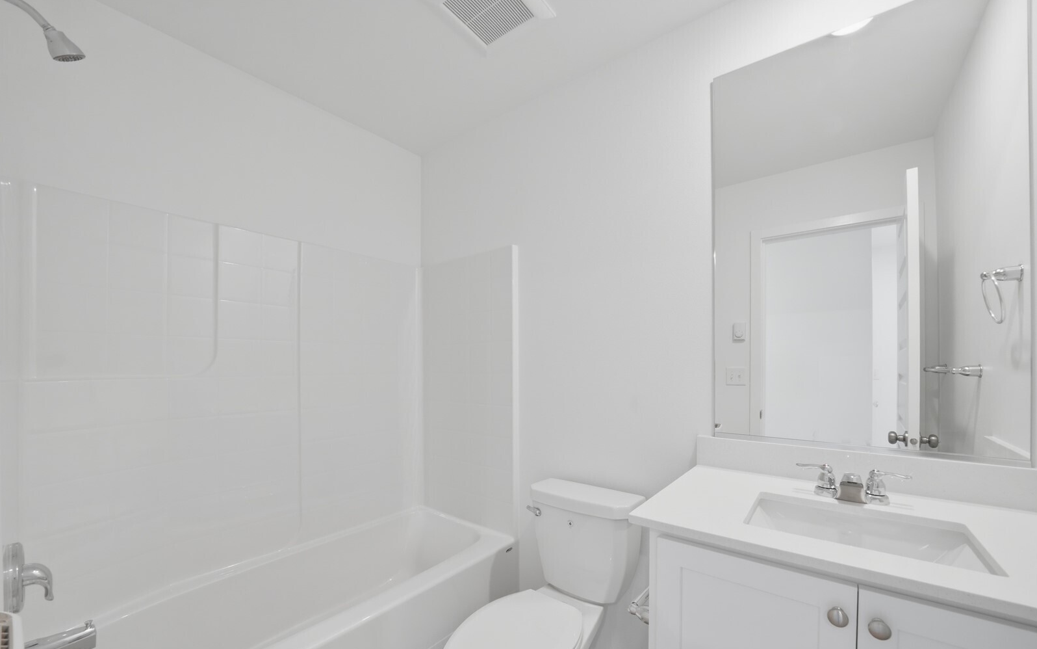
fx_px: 367
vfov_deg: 82.5
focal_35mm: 13
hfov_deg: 109.3
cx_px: 536
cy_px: 364
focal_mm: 12
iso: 250
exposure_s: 1/4
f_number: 9
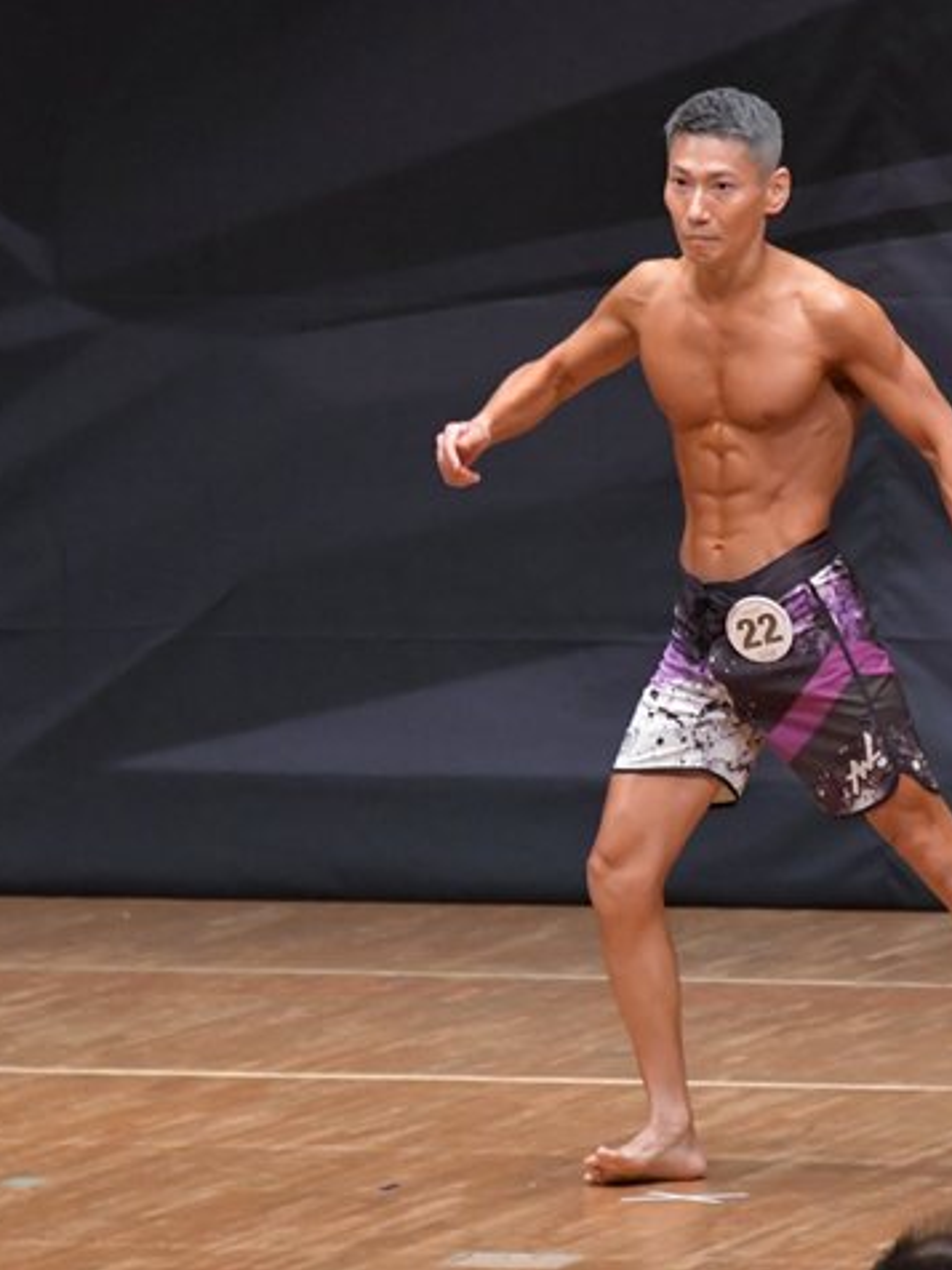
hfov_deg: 3.3
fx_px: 16354
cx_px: 716
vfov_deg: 4.4
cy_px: 595
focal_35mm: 446
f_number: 5.6
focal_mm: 190
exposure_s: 1/400
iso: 6400
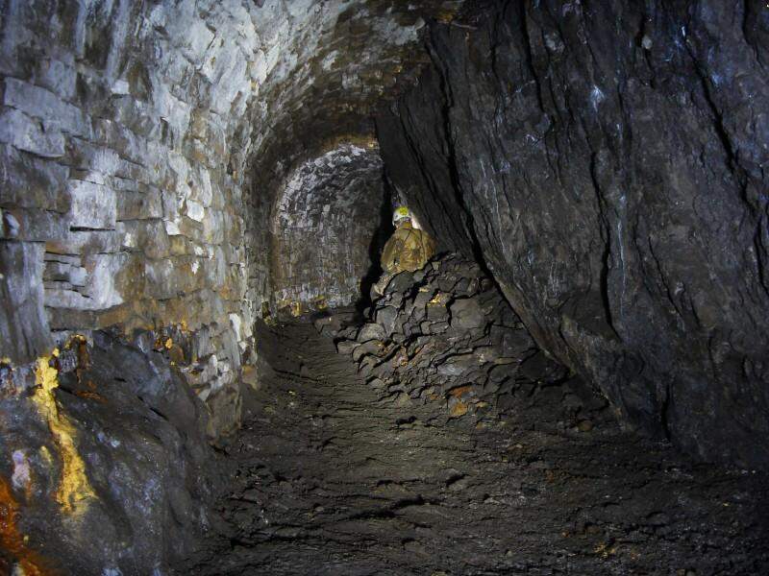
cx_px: 384
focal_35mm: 39
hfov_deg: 47.9
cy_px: 288
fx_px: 866
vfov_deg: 36.8
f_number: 3.5
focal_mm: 6.6
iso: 80
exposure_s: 4
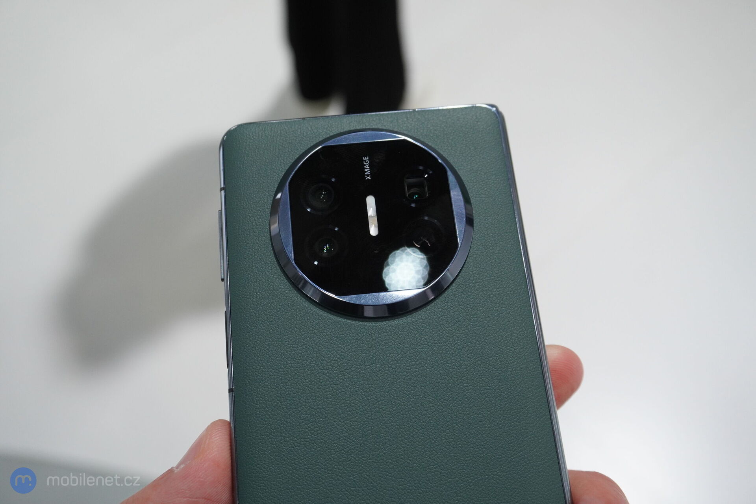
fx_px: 756
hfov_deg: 53.1
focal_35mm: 36
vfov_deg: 36.9
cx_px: 378
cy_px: 252
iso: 1000
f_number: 5.6
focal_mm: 24
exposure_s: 1/125
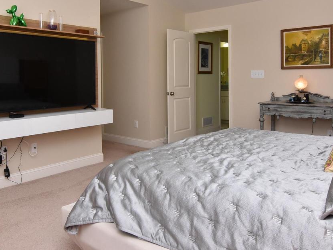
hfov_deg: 59.9
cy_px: 83
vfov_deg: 46.1
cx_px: 151
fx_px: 289
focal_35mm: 30
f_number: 11
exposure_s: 1/200
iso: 800
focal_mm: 12
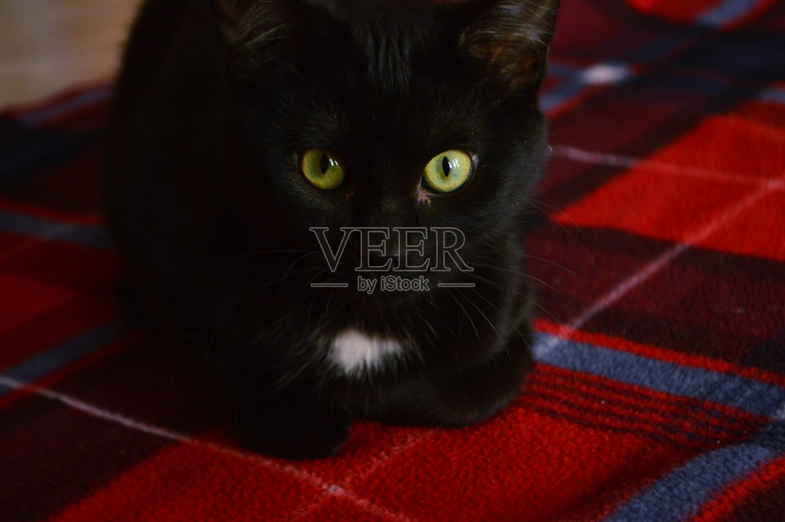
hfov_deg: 27.0
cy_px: 261
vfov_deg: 18.2
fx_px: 1634
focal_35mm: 75
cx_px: 392
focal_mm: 50
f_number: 5.6
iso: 800
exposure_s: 1/60
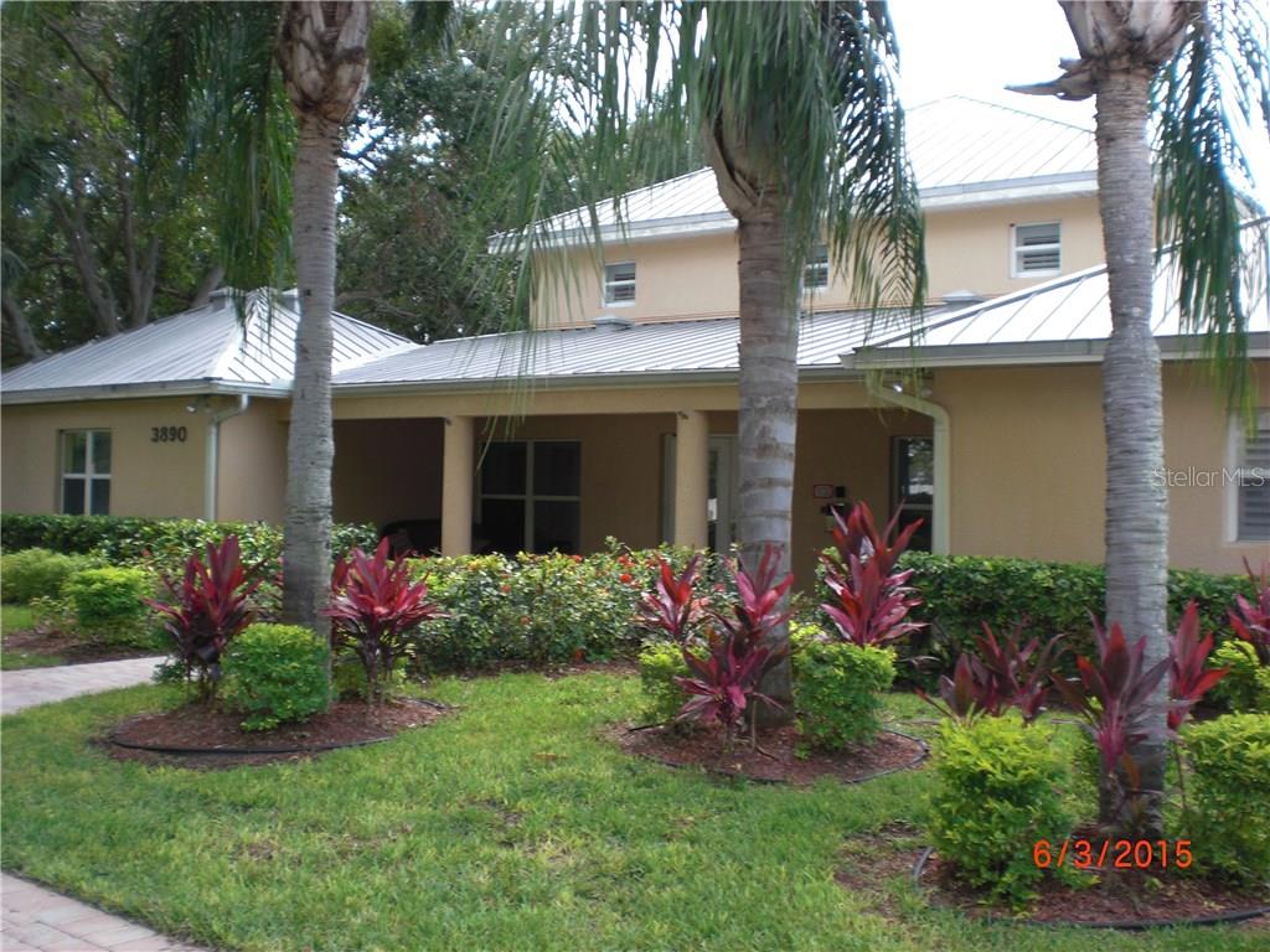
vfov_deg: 37.7
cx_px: 635
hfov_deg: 49.0
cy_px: 476
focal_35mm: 38
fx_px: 1394
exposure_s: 1/160
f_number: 3.1
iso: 64
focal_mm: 6.3
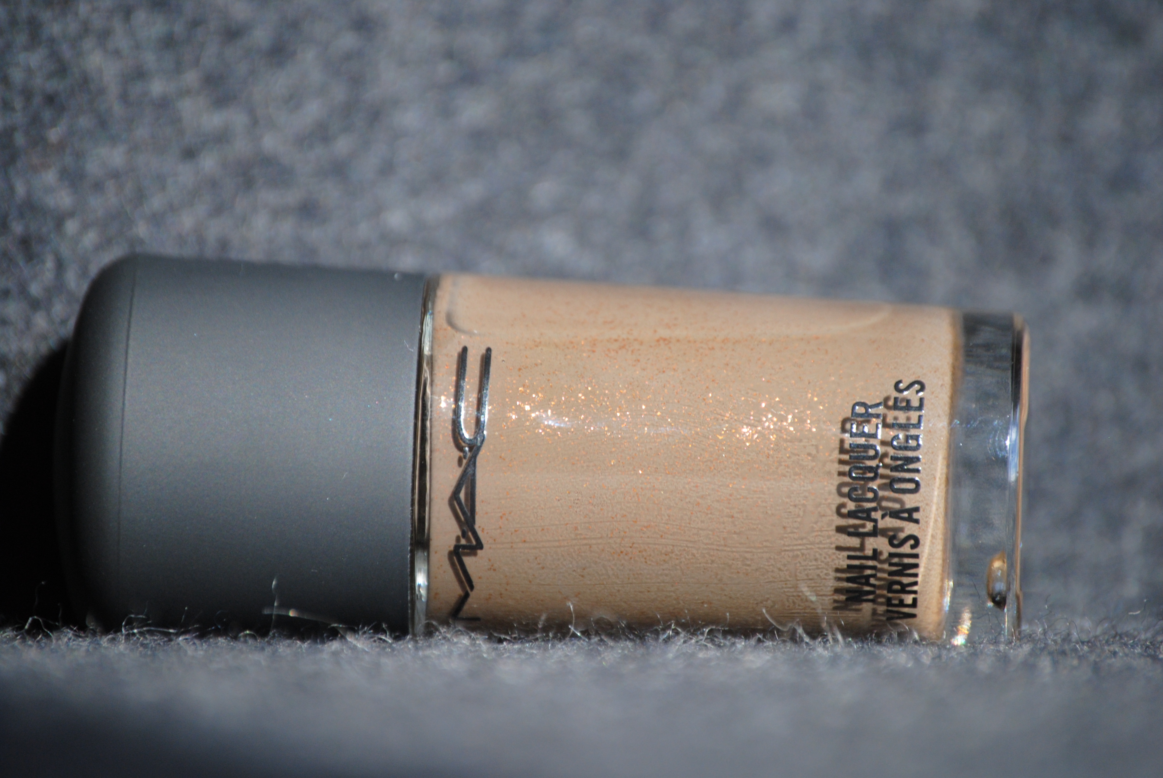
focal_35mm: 300
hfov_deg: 6.9
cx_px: 582
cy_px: 389
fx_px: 9703
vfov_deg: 4.6
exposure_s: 1/125
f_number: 5.6
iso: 360
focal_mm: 200
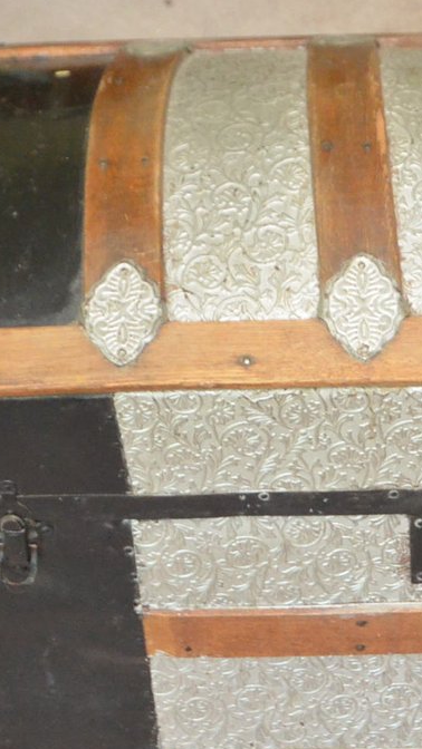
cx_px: 403
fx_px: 1910
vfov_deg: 22.2
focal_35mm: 96
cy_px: 415
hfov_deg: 12.5
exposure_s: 1/60
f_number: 4.5
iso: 3200
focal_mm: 24
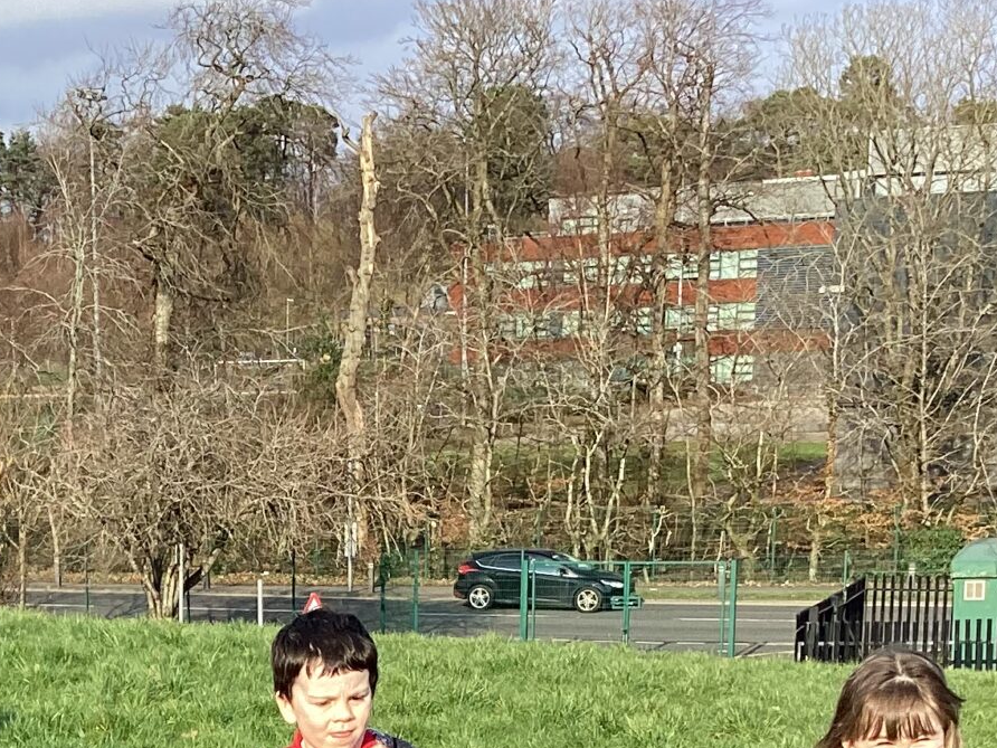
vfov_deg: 15.8
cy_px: 977
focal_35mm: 89
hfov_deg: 21.5
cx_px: 73
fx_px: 2563
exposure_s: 1/608
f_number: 2.4
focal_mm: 3.3
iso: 25
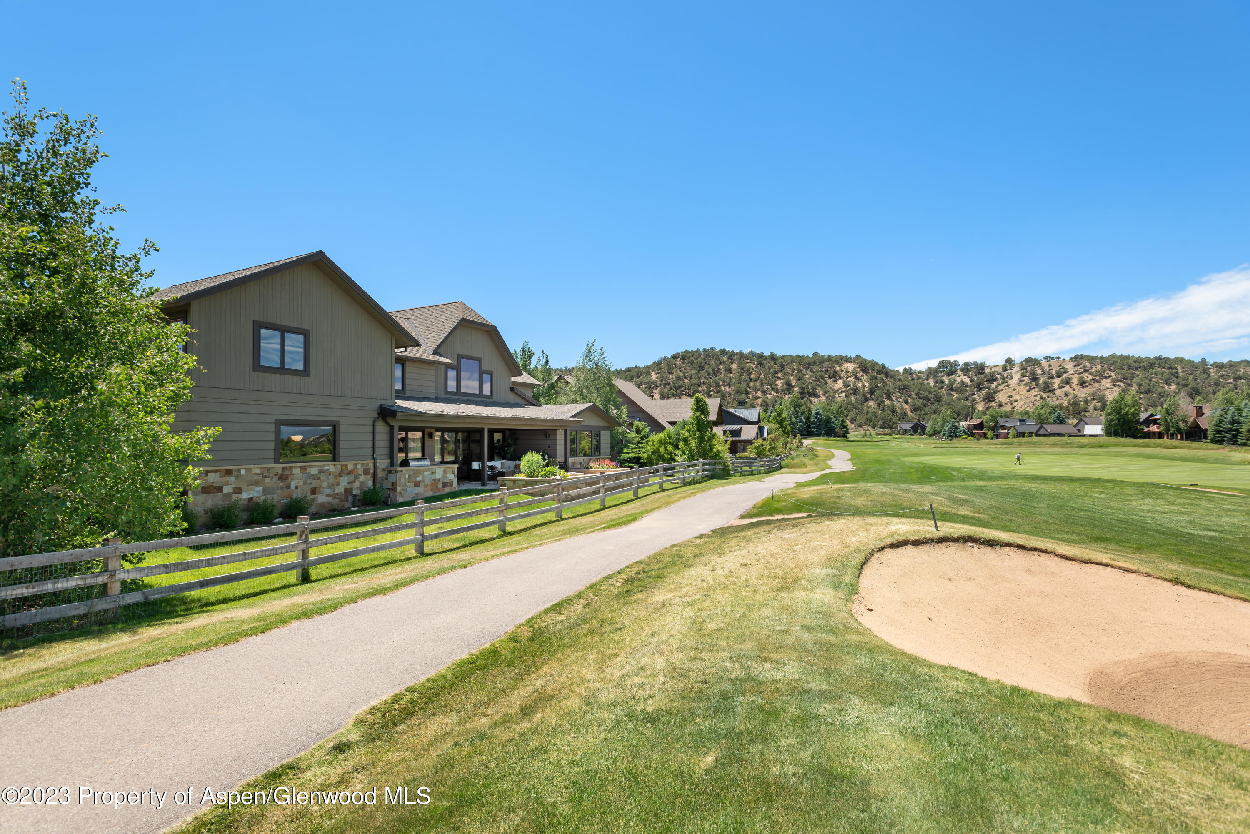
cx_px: 625
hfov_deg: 93.3
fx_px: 590
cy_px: 417
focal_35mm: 17
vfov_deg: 70.5
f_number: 7.1
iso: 100
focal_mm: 17
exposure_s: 1/60
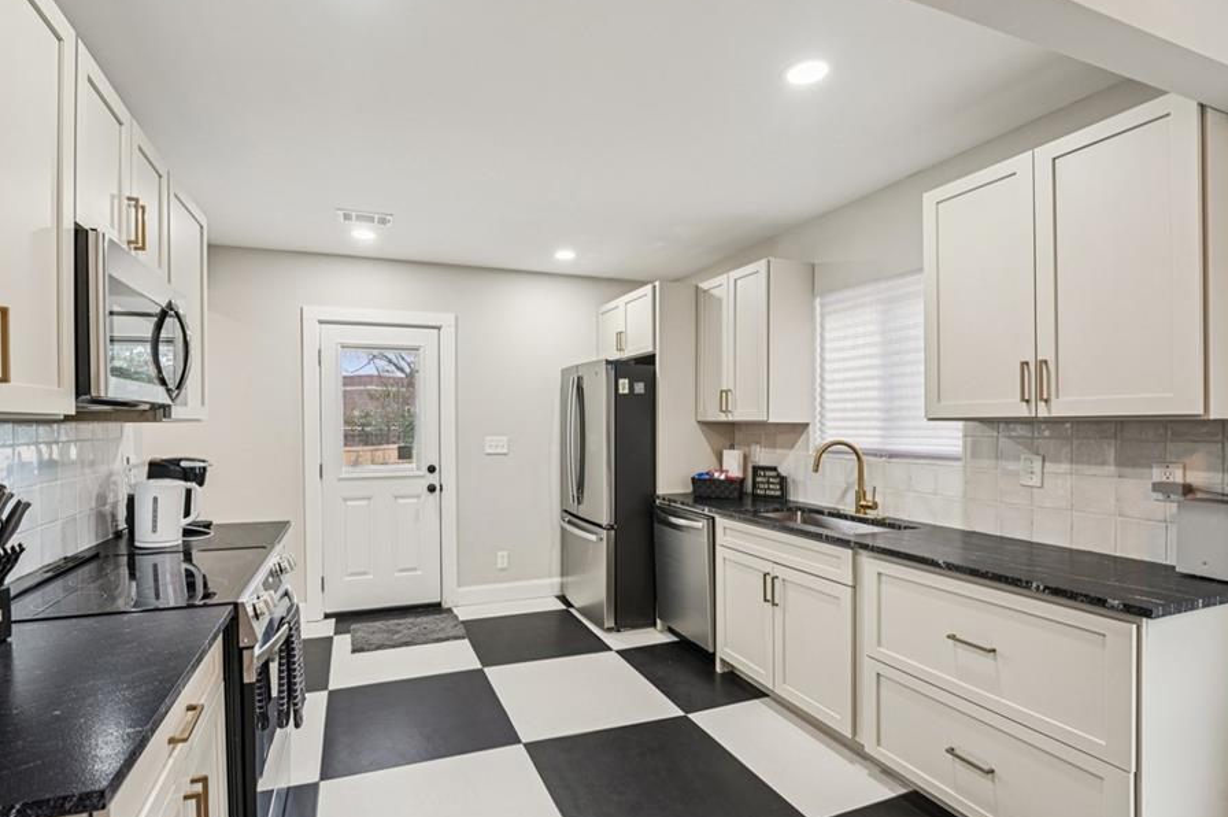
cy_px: 427
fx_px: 545
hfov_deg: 96.5
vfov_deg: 73.6
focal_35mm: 16
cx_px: 559
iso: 320
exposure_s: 1/13
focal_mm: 14
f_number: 8
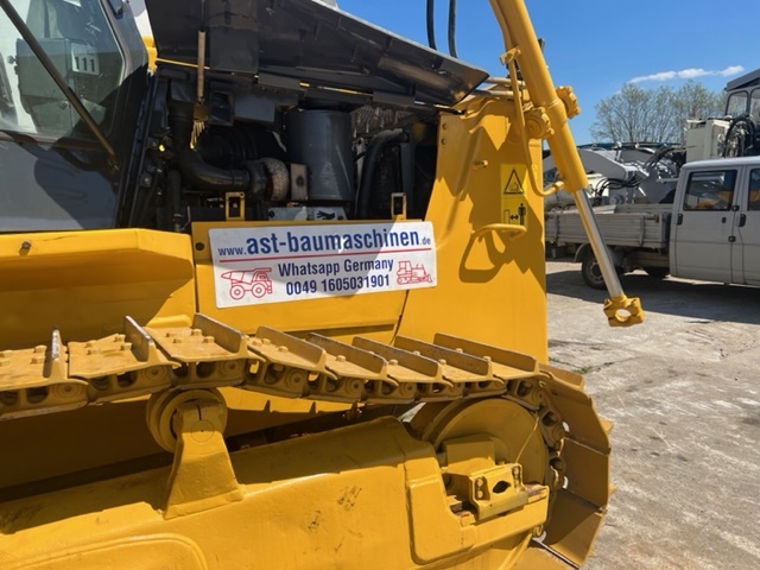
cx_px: 380
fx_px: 571
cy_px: 285
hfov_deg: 67.3
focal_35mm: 26
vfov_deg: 53.1
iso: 50
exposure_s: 1/4115
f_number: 1.5
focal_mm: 5.7
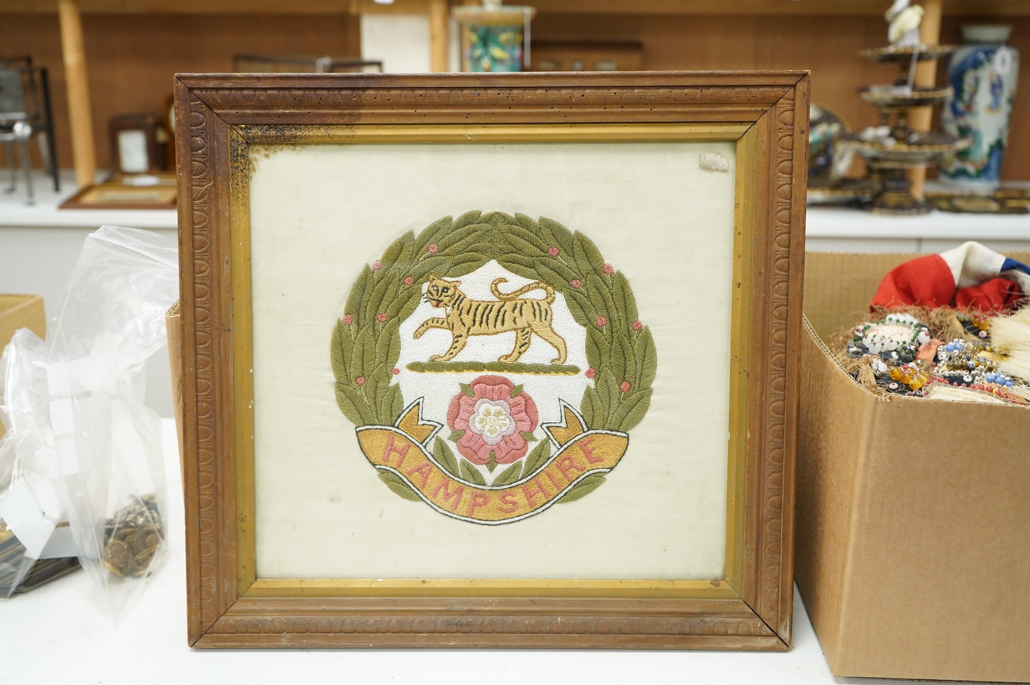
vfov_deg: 34.1
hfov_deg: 49.6
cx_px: 515
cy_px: 342
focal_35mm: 39
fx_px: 1115
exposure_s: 1/125
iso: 2500
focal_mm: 39
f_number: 5.6
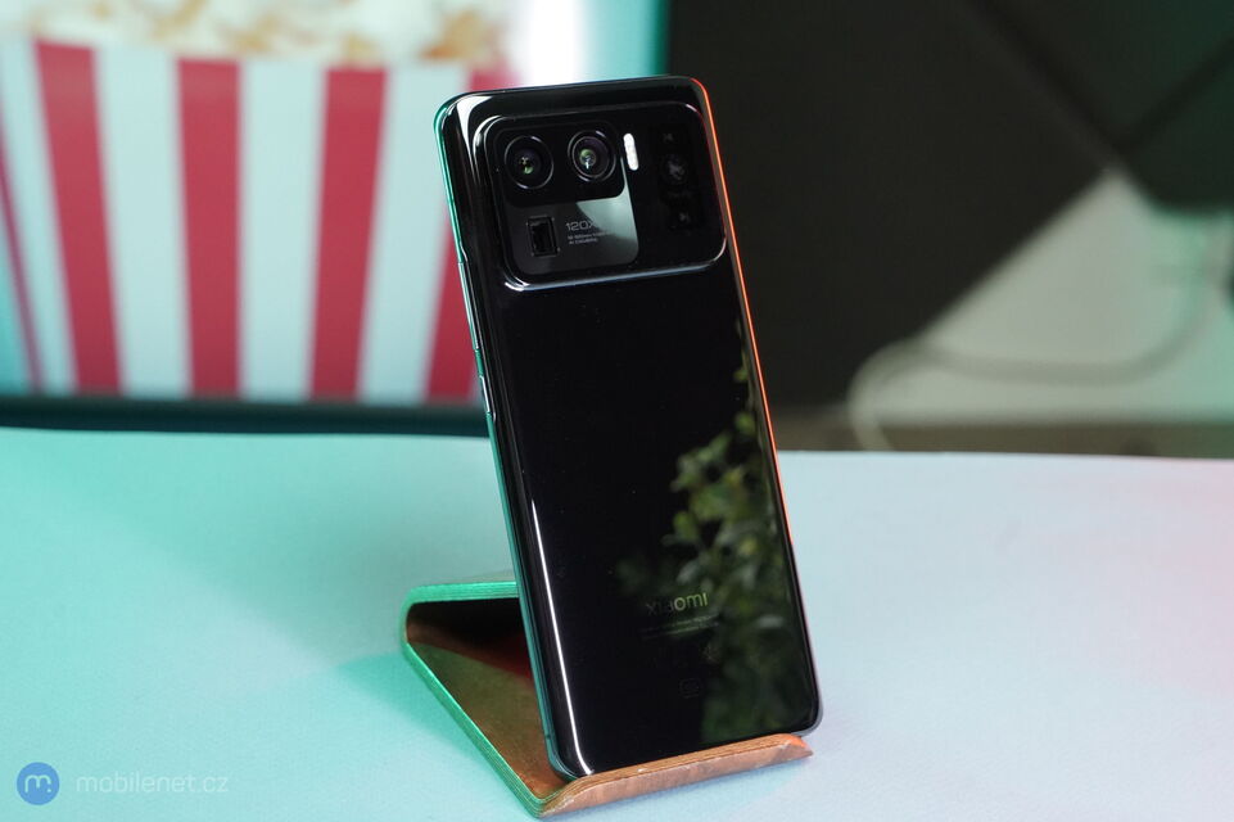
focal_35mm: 70
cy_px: 411
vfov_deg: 19.4
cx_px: 617
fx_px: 2398
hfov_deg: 28.9
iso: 5000
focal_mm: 70
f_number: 8
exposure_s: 1/200
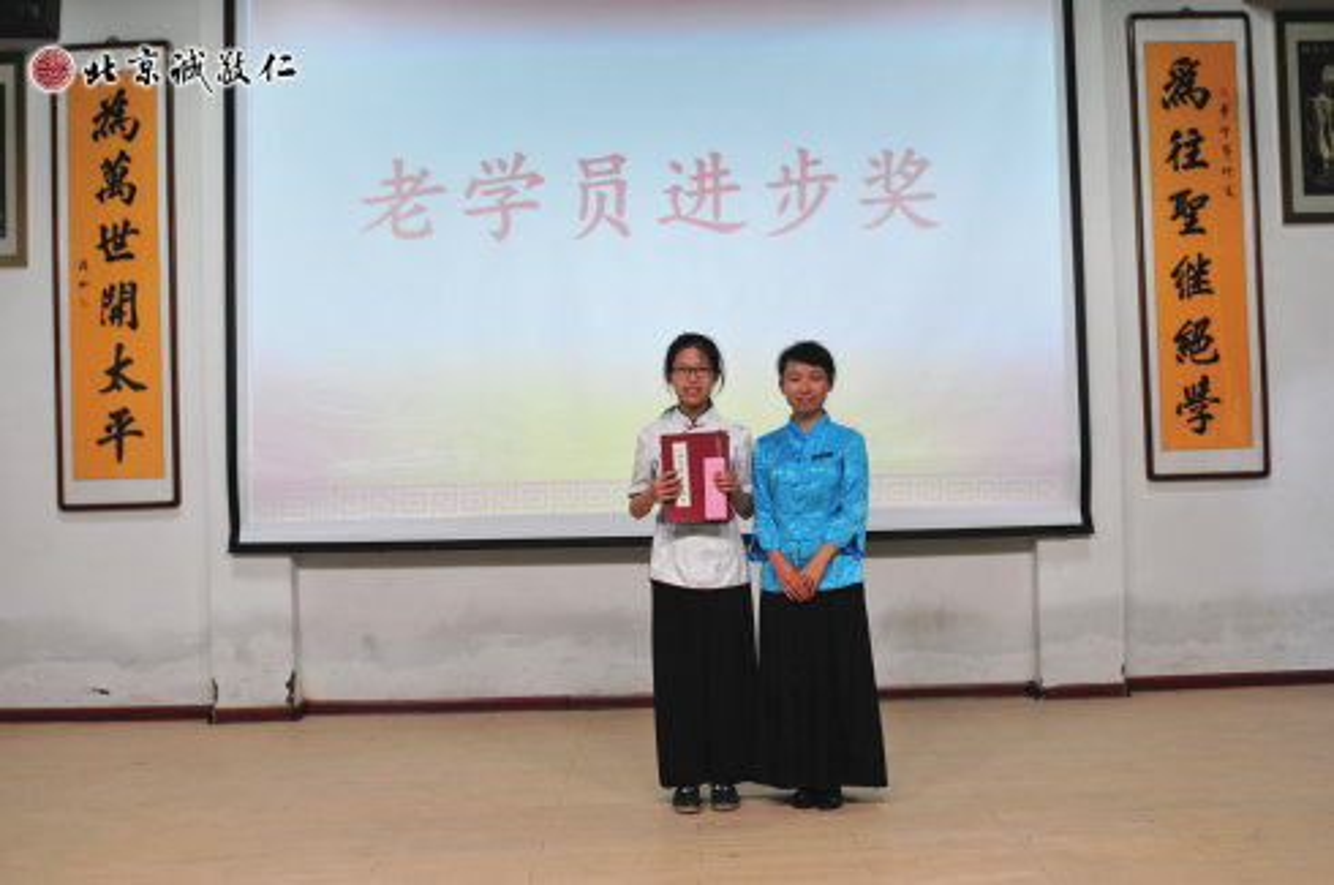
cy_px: 442
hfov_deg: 53.2
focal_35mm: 36
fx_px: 1332
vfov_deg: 36.8
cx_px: 667
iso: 200
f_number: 3.2
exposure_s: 1/40
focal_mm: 24
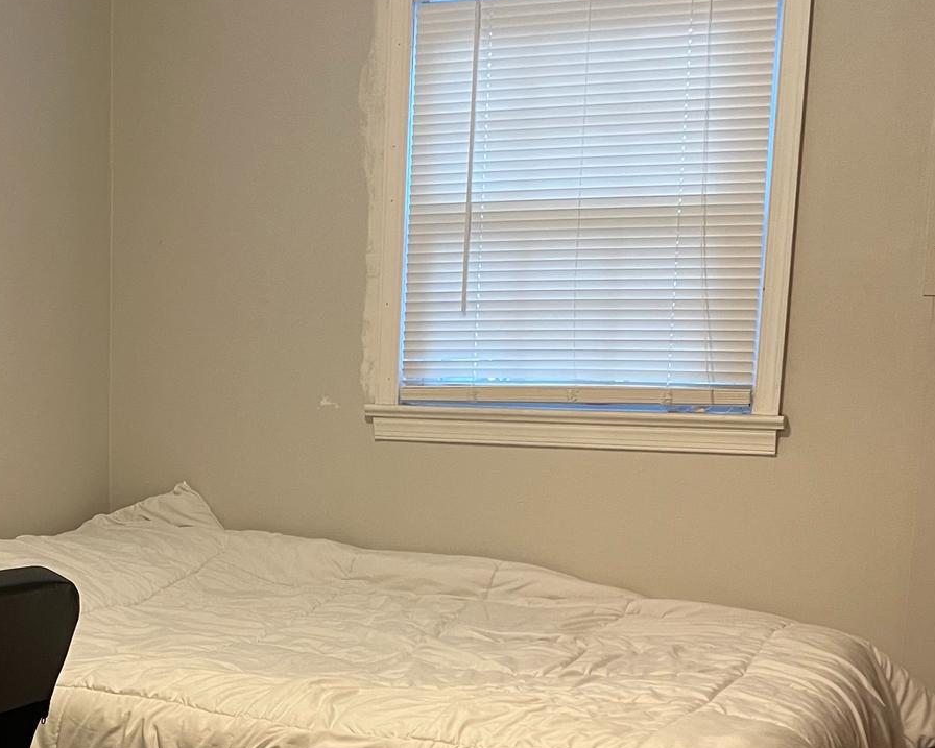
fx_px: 1605
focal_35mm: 58
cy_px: 553
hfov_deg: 32.1
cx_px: 274
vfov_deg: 25.9
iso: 250
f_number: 1.5
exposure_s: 1/60
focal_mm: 5.7
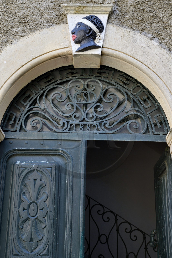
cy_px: 129
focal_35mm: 56
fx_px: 402
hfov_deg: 24.2
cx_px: 86
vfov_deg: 35.7
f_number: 7.1
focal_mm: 56
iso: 400
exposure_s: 1/125
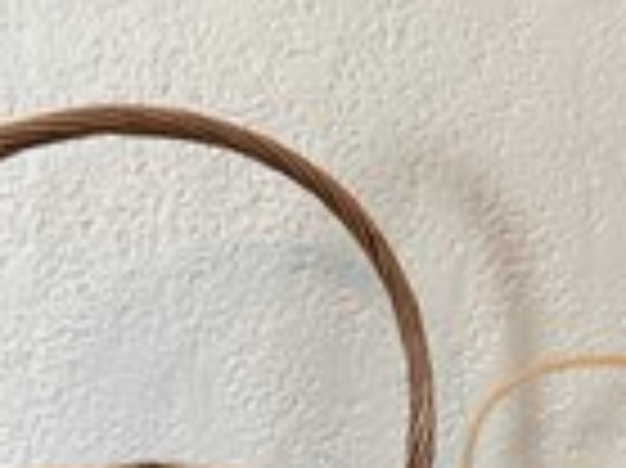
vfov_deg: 22.5
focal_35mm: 64
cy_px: 385
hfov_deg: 29.4
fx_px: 1156
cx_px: 520
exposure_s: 1/120
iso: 125
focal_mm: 4.2
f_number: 1.6
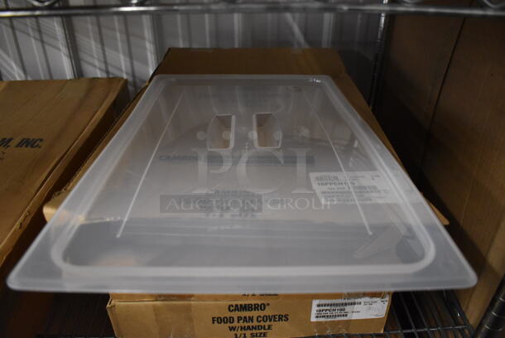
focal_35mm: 27
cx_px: 252
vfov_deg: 48.0
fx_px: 379
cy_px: 169
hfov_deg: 67.3
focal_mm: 18
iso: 4000
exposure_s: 1/125
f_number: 3.5
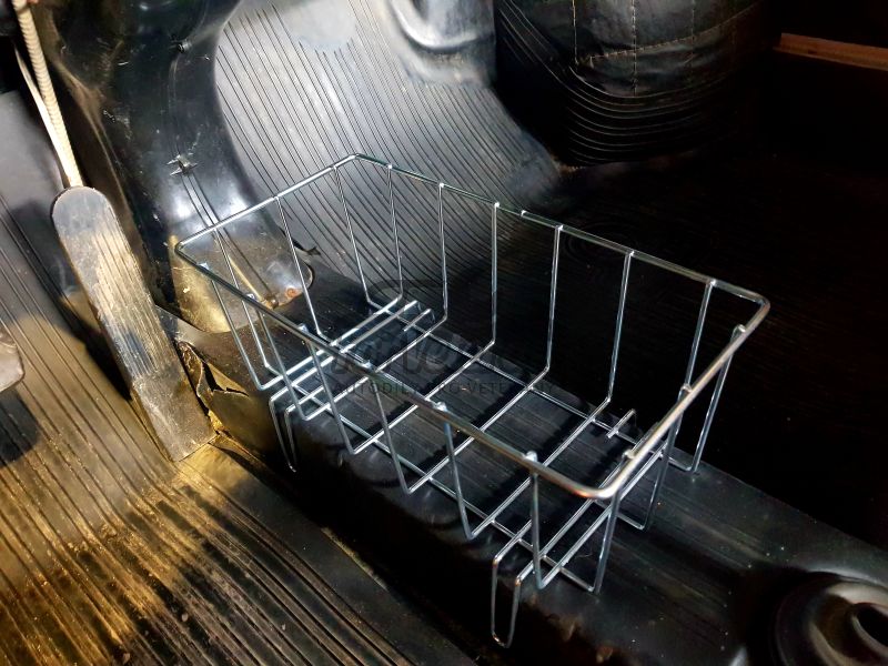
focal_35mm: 26
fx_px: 667
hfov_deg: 67.3
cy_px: 333
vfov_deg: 53.1
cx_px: 444
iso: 500
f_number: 1.7
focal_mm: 4.2
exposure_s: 1/10
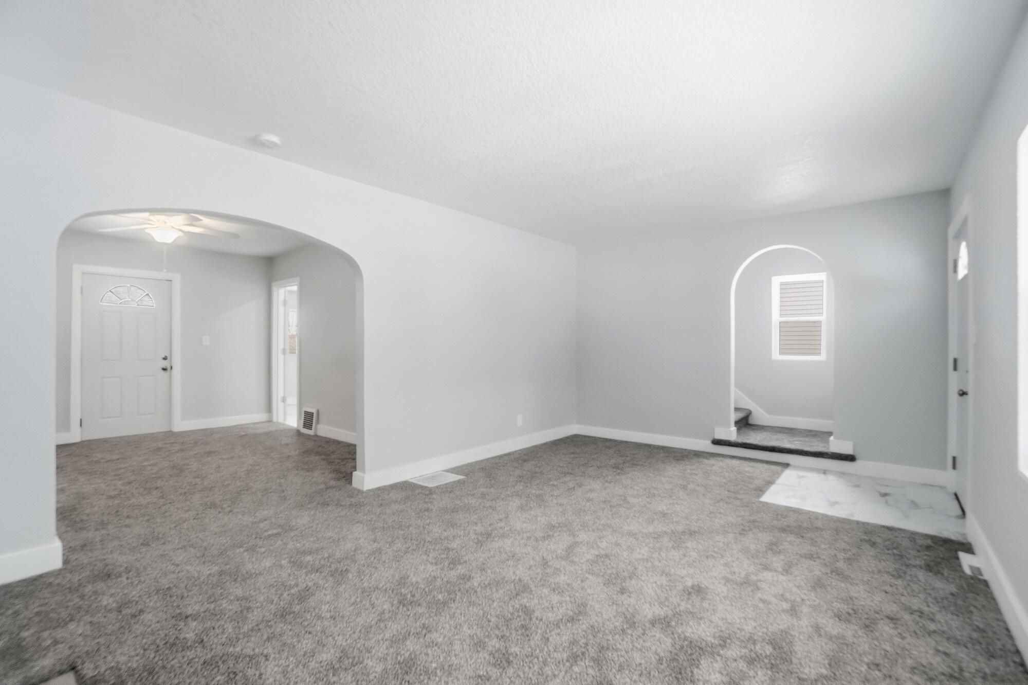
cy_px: 342
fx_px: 428
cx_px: 514
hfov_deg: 100.4
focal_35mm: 15
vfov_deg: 77.3
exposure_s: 1/90
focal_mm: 10
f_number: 5.6
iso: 125
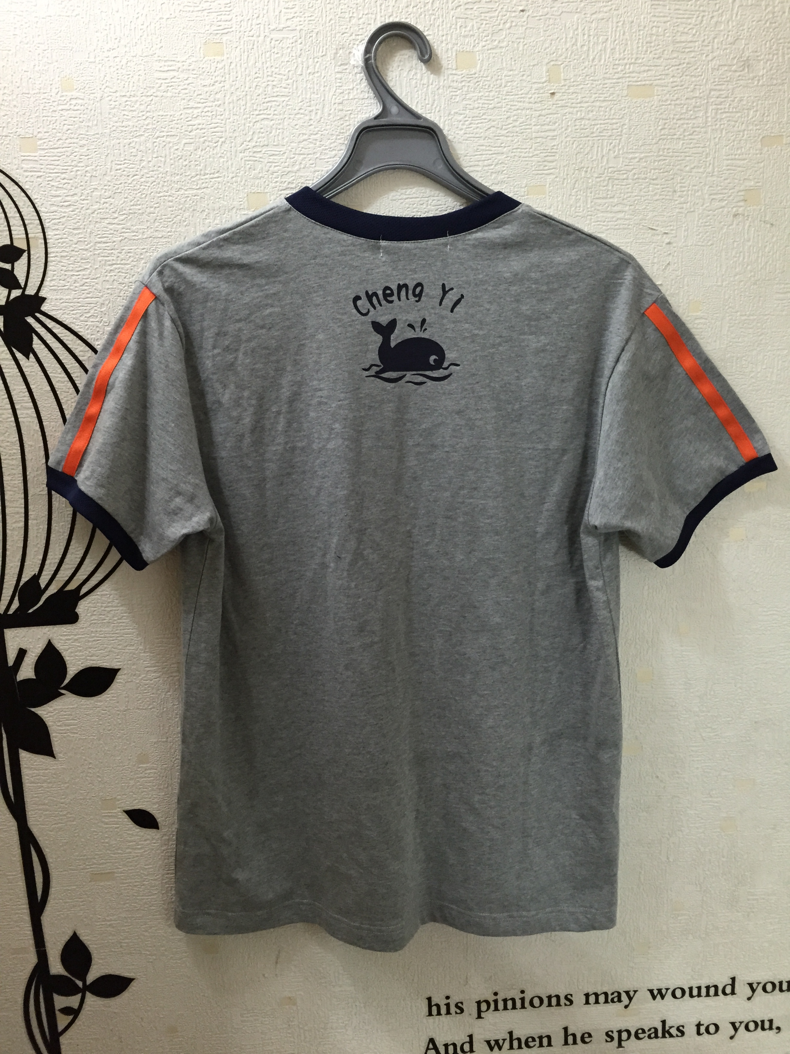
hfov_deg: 48.2
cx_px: 395
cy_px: 527
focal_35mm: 29
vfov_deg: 61.7
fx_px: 882
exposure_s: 1/30
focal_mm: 4.15
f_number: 2.2
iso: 160
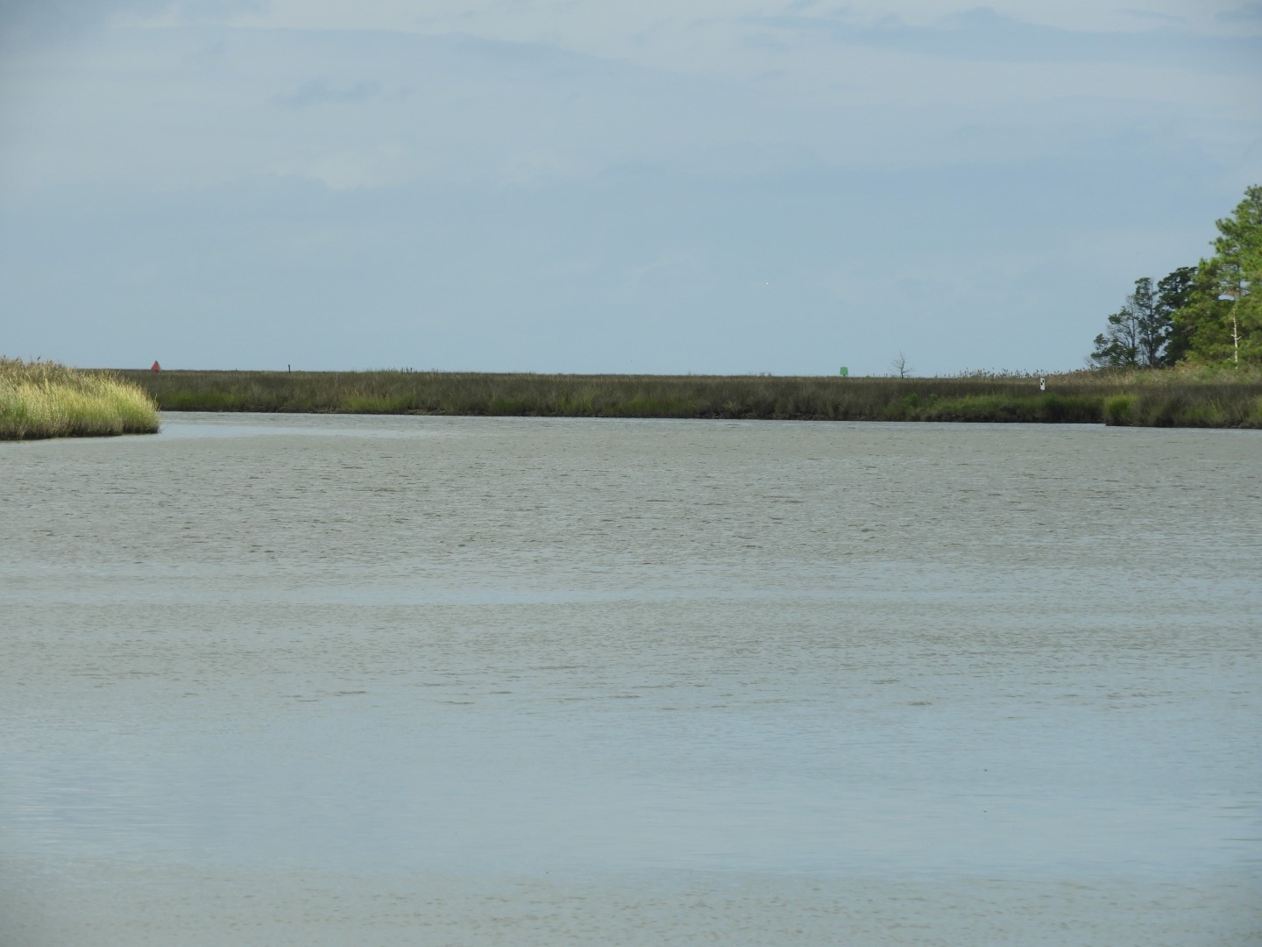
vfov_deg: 5.0
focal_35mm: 300
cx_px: 631
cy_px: 474
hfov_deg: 6.6
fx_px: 10937
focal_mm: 53.7
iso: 100
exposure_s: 1/800
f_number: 5.5
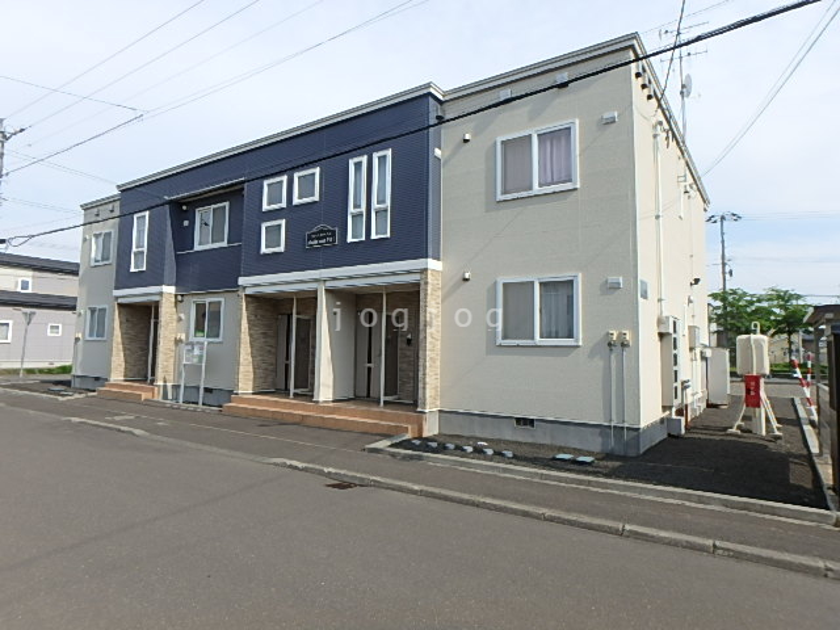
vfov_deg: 63.4
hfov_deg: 79.0
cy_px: 315
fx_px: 510
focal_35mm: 21
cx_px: 420
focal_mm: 3.7
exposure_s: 1/400
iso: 125
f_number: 6
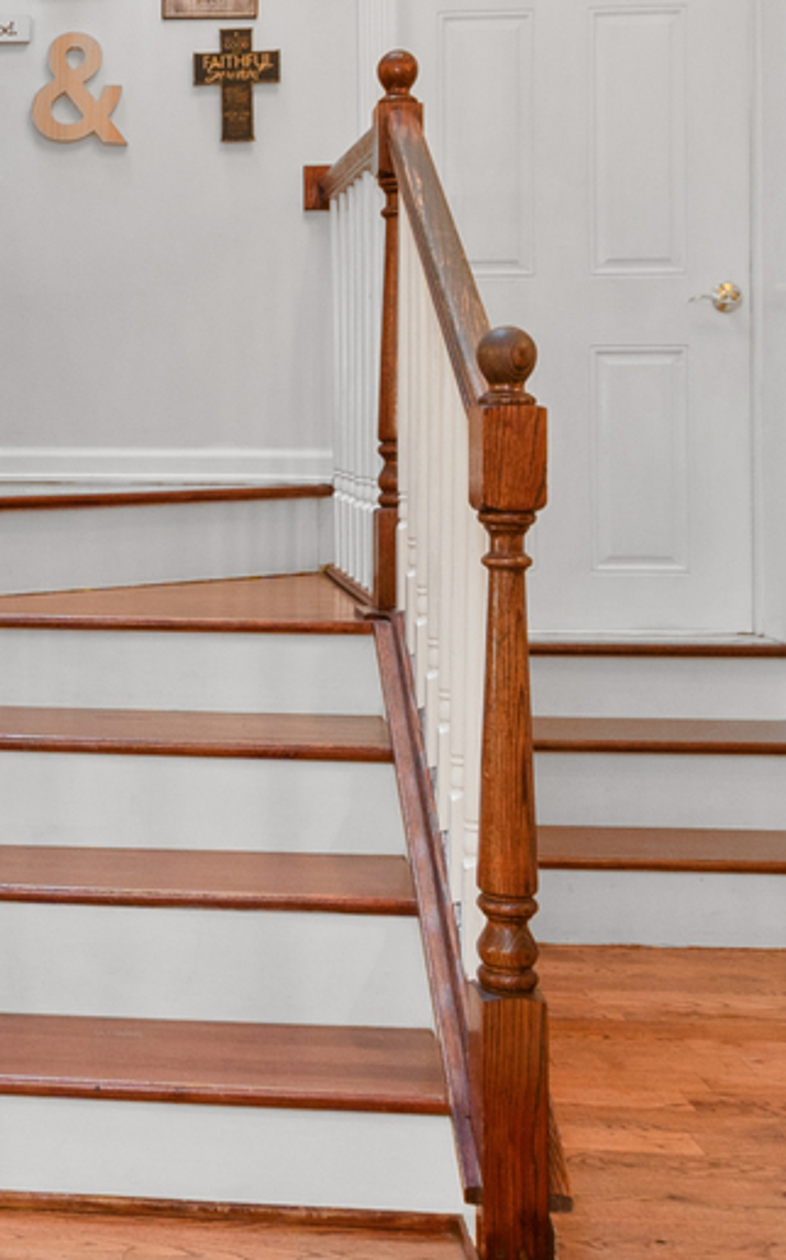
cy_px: 418
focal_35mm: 48
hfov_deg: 24.5
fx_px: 1647
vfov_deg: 41.3
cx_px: -134
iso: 250
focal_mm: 10
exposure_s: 1/3
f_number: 7.1
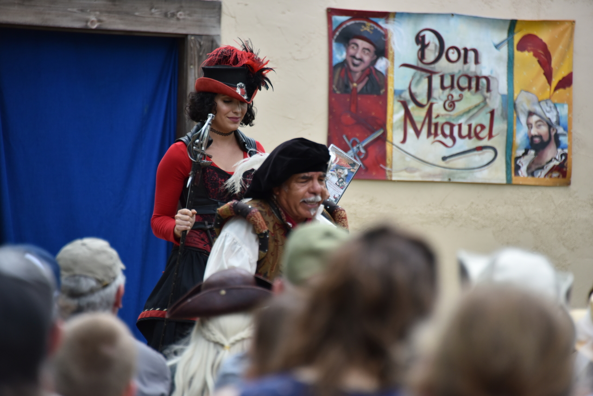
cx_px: 296
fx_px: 4942
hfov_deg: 6.9
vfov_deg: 4.6
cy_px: 198
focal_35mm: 300
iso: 1000
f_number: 5.6
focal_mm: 300
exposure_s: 1/640
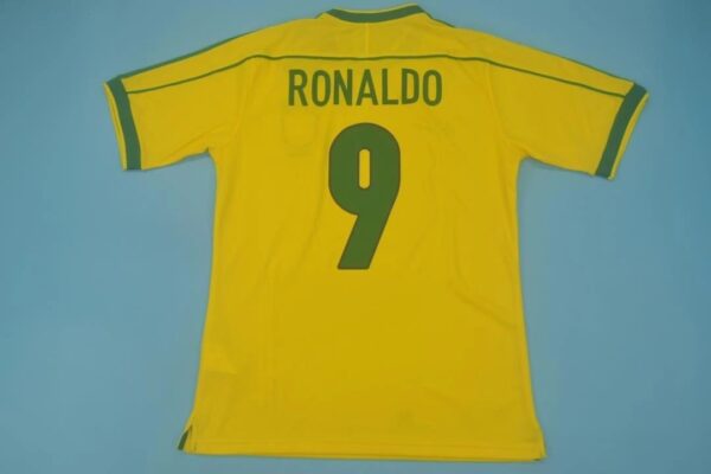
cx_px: 356
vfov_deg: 36.9
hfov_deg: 53.1
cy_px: 237
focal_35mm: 36
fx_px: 711
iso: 200
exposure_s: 1/160
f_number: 4
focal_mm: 24
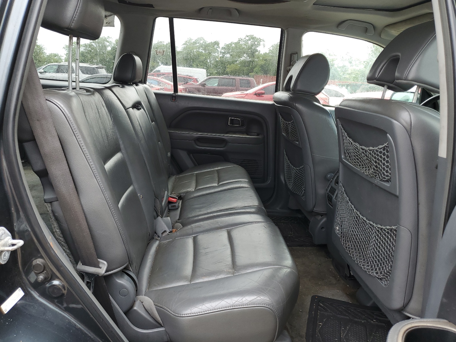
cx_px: 228
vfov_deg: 53.1
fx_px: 343
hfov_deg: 67.3
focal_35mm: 26
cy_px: 171
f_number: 1.5
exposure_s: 1/294
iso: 50
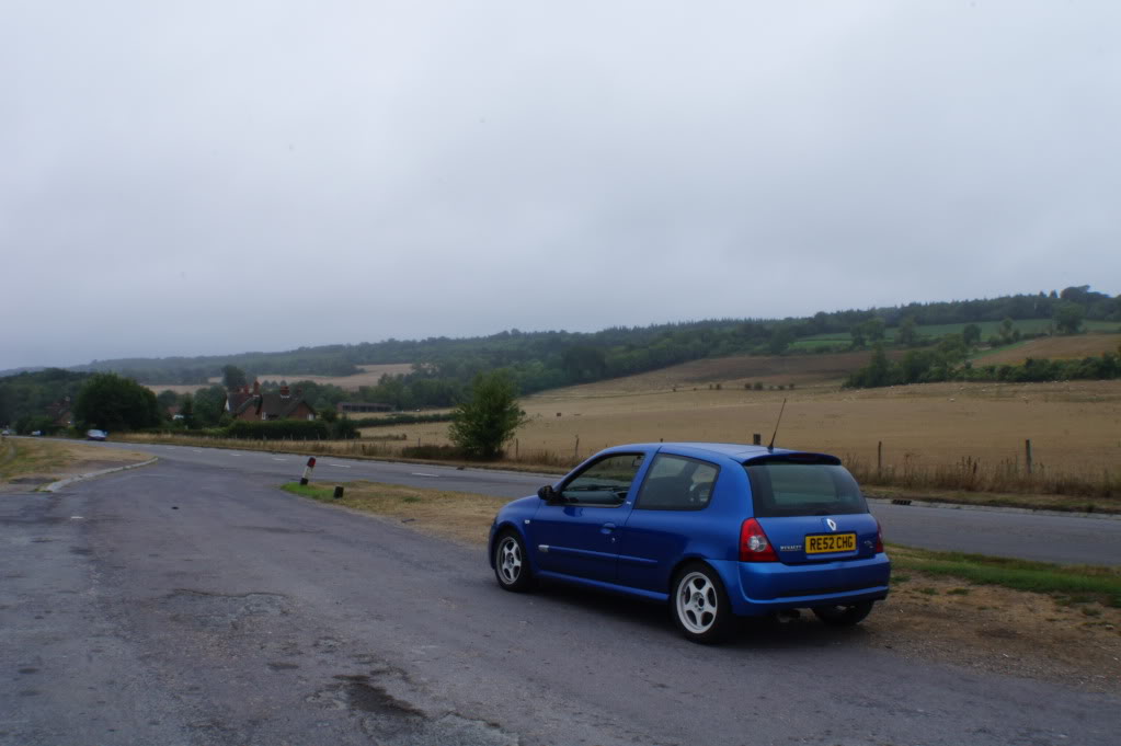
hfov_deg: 49.6
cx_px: 560
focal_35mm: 39
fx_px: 1214
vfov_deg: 34.2
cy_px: 373
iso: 200
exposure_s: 1/6
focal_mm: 26
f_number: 25
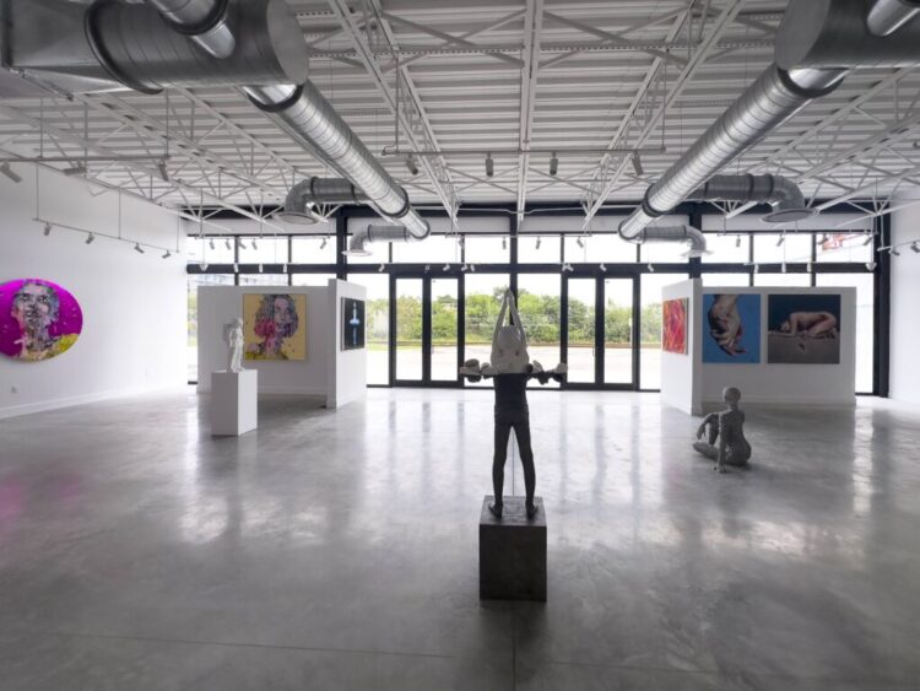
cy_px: 346
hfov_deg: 102.0
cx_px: 460
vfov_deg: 85.7
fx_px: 372
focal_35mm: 14
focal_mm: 2.22
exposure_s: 1/460
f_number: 2.2
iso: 40
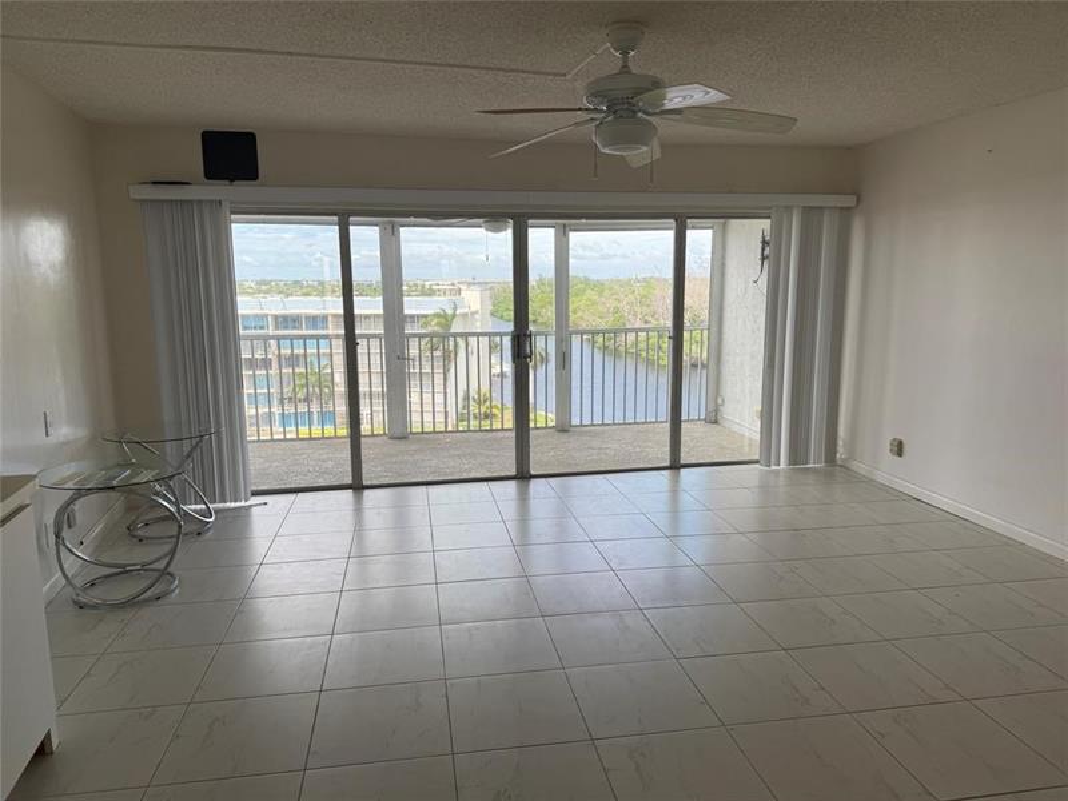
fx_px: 740
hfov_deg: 71.6
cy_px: 400
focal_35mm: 24
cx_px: 534
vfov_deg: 56.8
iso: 100
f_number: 1.78
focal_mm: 6.76
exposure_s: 1/433
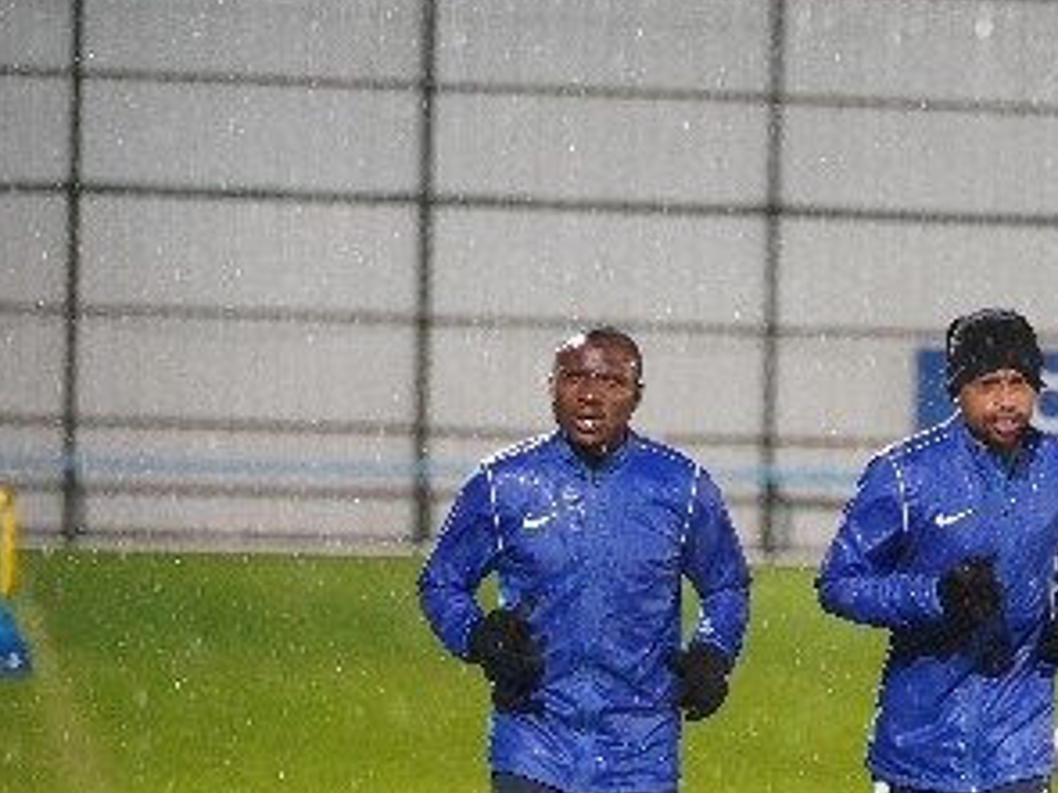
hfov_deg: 7.2
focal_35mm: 273
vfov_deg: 5.4
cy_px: 694
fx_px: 8341
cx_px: 986
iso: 6400
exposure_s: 1/500
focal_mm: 125
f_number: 2.8
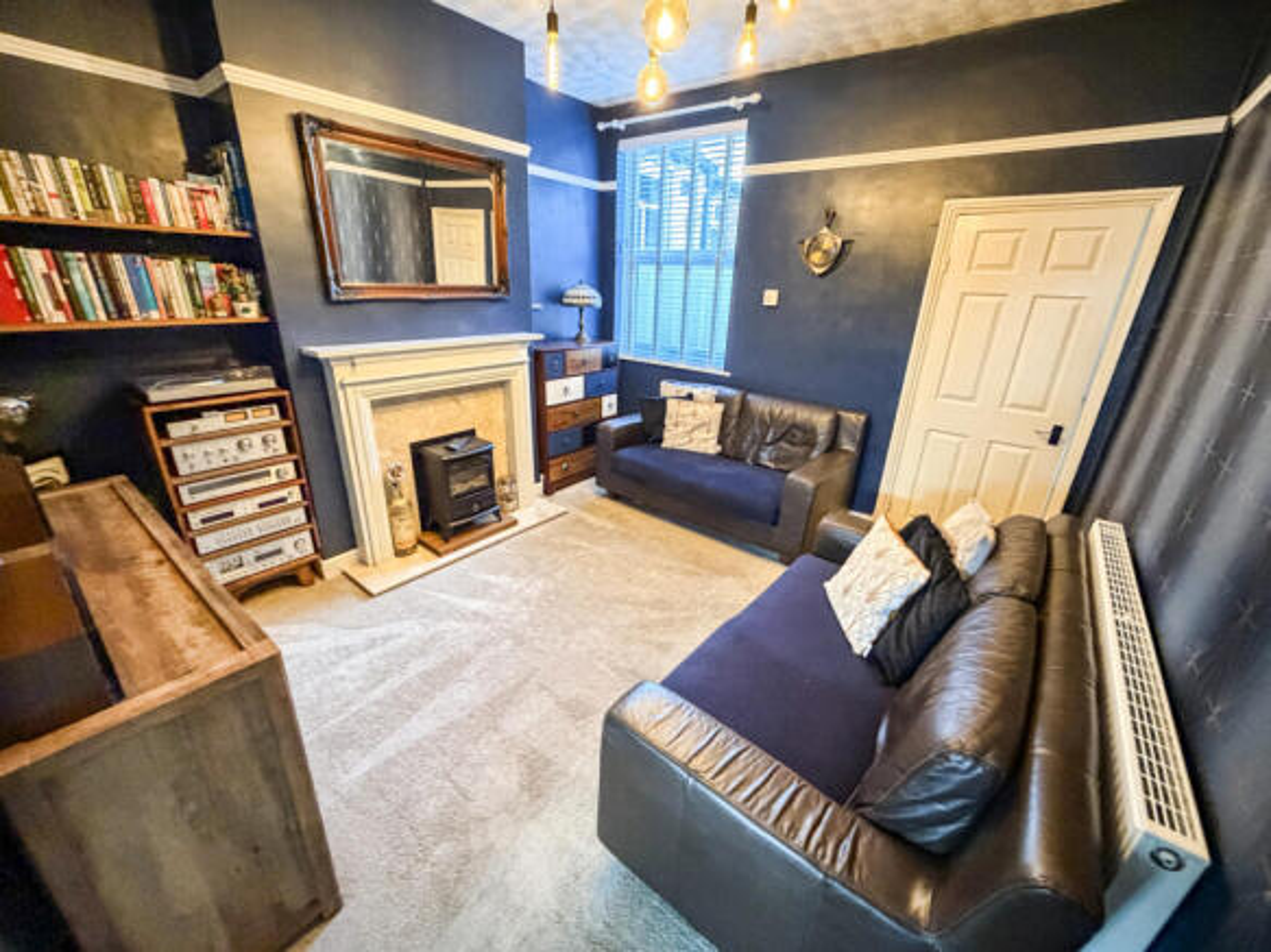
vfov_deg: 85.7
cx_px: 636
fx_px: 514
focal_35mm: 14
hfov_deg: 102.1
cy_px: 476
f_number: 2.2
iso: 1000
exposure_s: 1/35
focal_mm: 2.22
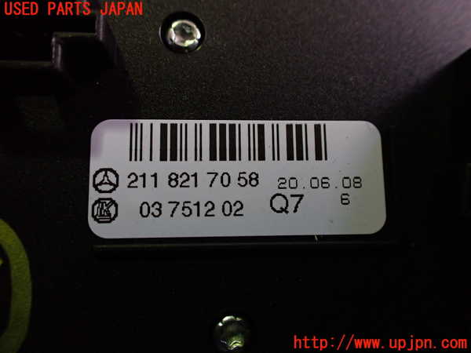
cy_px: 176
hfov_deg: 60.0
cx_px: 236
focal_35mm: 30
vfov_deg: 46.8
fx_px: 408
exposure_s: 1/125
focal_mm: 5.4
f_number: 2.3
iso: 500
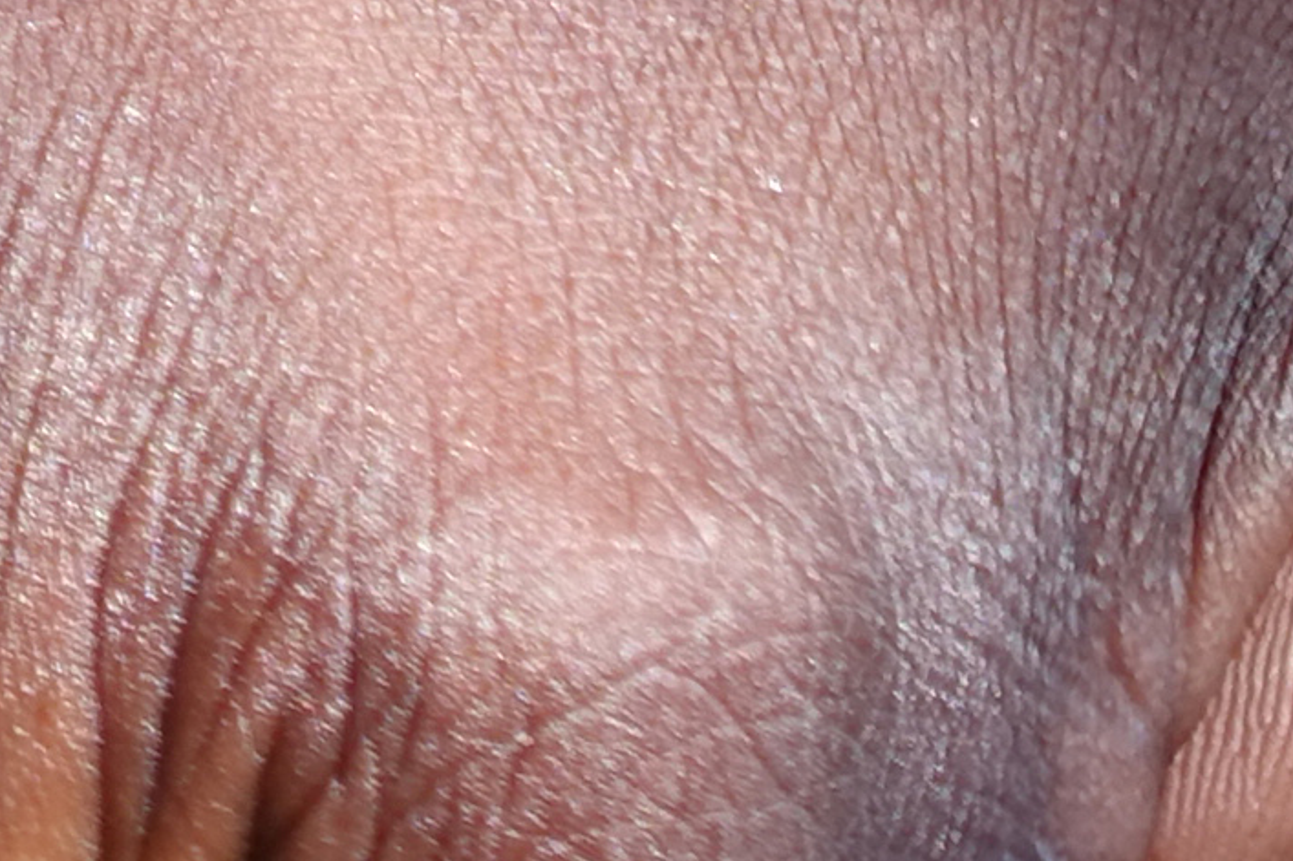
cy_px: 2455
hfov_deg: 3.8
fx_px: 19461
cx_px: 2778
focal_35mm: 542
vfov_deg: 2.5
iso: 125
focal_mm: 25.7
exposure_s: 1/500
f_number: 2.8
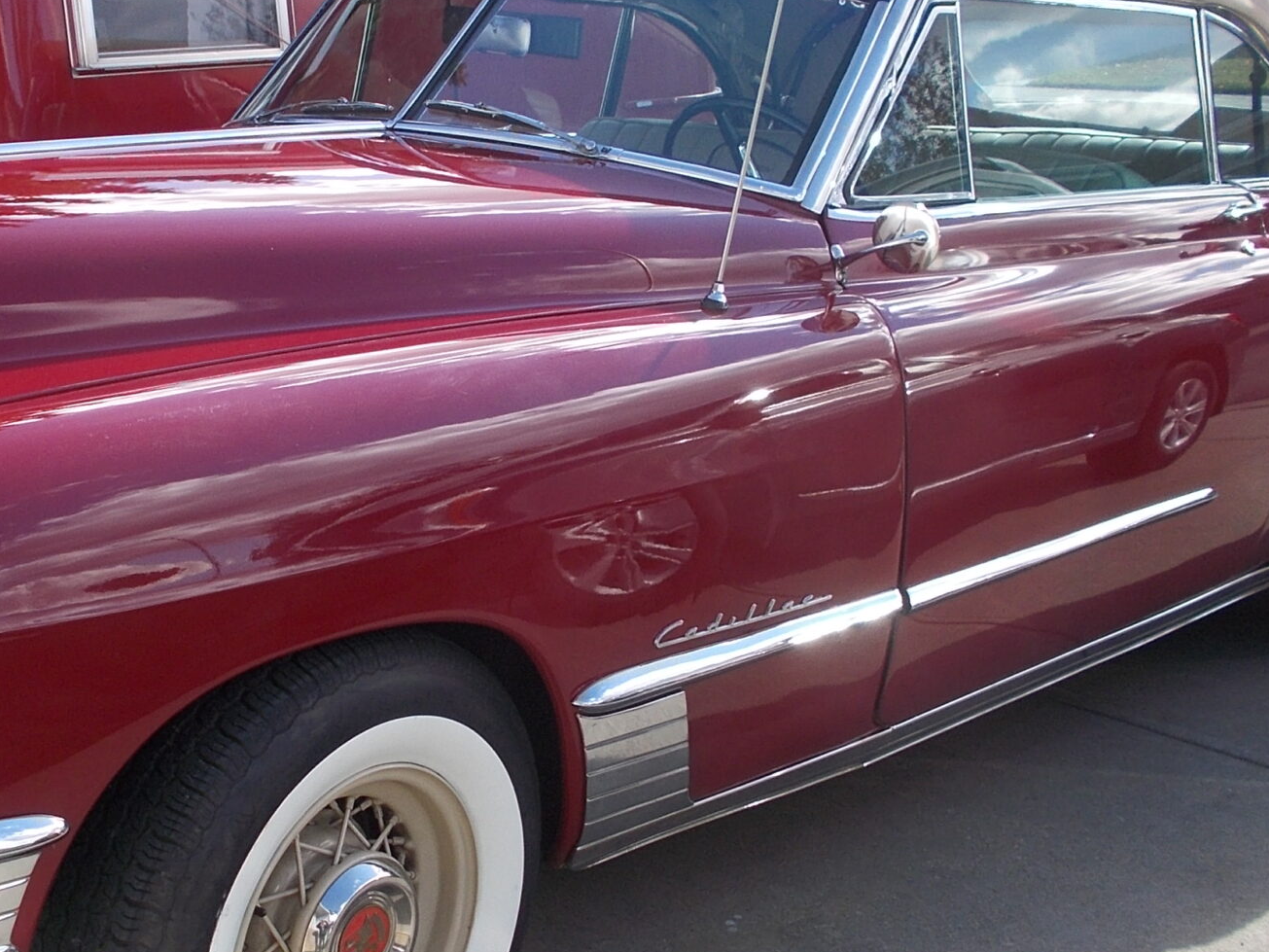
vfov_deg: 28.5
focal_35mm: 51
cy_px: 539
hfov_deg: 37.0
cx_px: 401
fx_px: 1870
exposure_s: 1/250
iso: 80
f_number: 3.2
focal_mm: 4.6
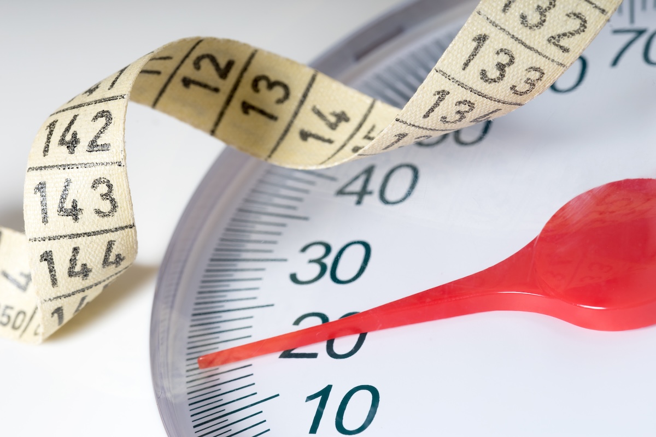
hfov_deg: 19.5
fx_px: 1913
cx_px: 328
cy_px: 218
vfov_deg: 13.0
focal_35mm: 105
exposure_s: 1/160
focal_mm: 105
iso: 100
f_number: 10
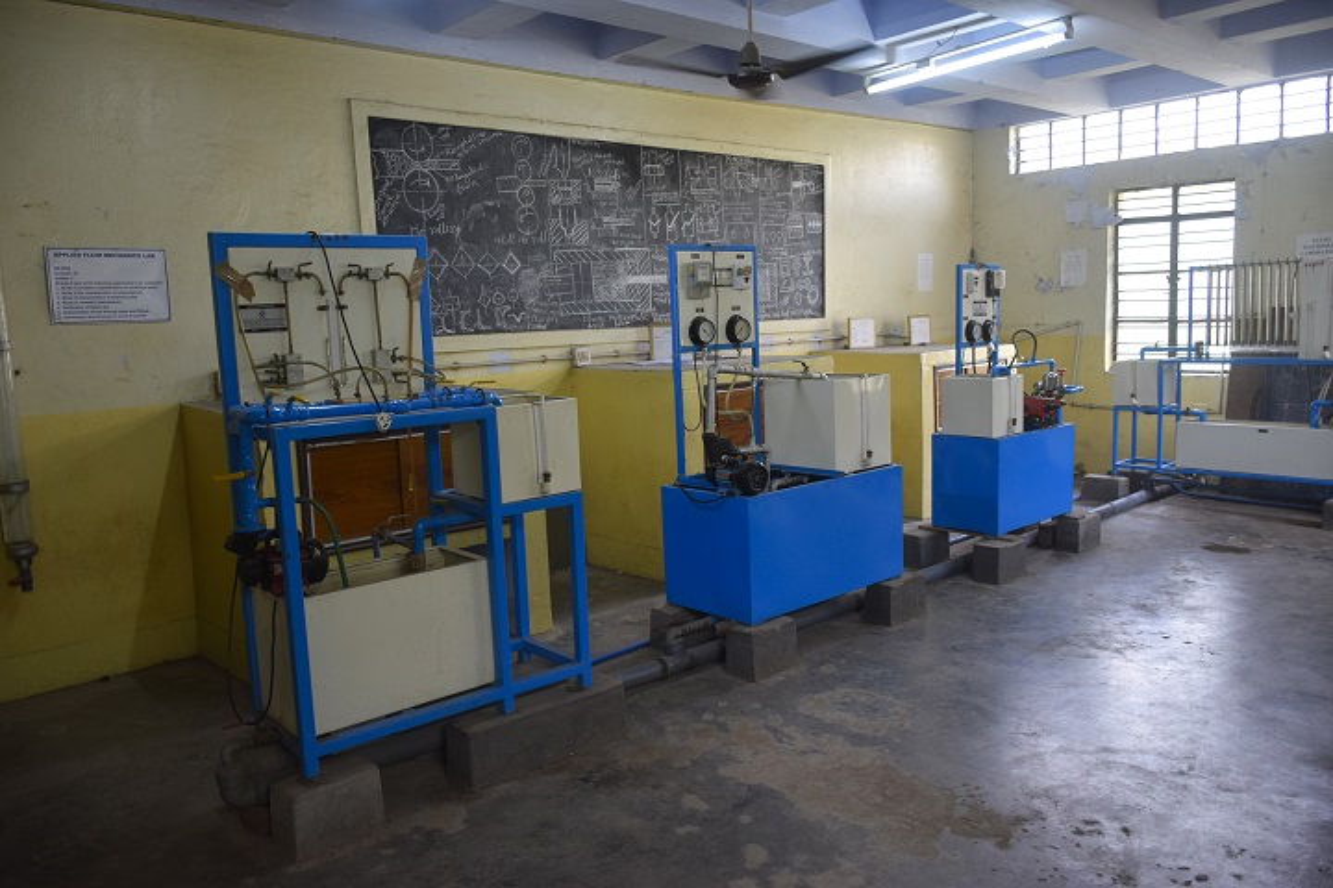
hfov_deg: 67.4
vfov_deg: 47.9
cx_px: 666
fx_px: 1000
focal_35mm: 27
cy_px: 444
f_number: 4
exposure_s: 1/60
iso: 640
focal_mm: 18
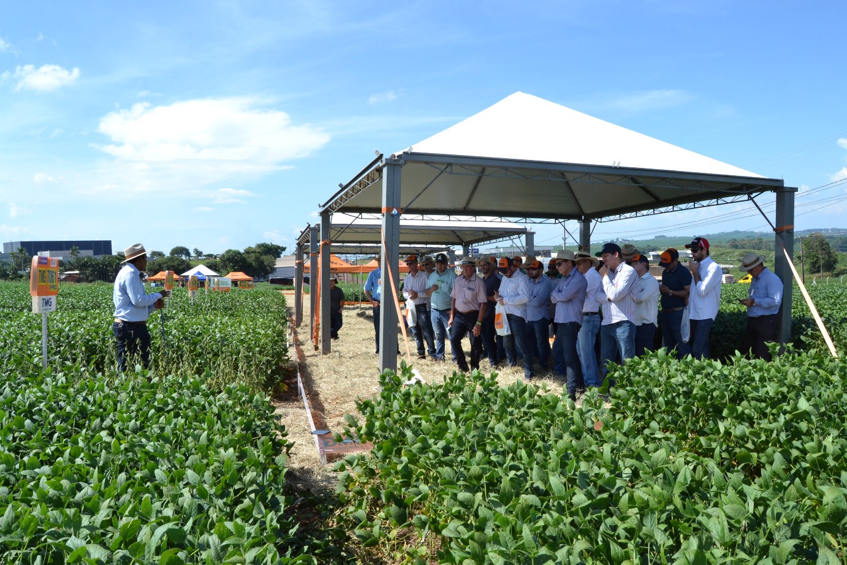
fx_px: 635
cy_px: 282
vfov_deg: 47.9
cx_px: 424
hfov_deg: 67.4
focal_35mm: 27
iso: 800
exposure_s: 1/640
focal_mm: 18
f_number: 13
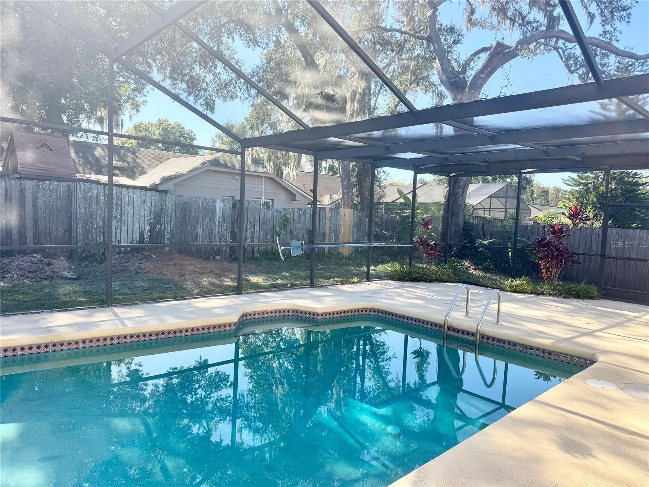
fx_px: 450
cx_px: 324
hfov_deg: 71.6
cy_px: 244
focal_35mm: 24
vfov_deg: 56.8
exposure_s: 1/925
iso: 80
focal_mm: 6.76
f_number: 1.78
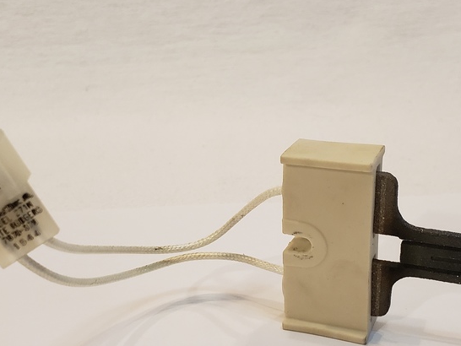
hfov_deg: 39.6
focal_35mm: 48
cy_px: 201
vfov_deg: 30.2
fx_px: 640
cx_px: 245
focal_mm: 4.3
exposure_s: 1/60
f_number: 2.4
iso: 320
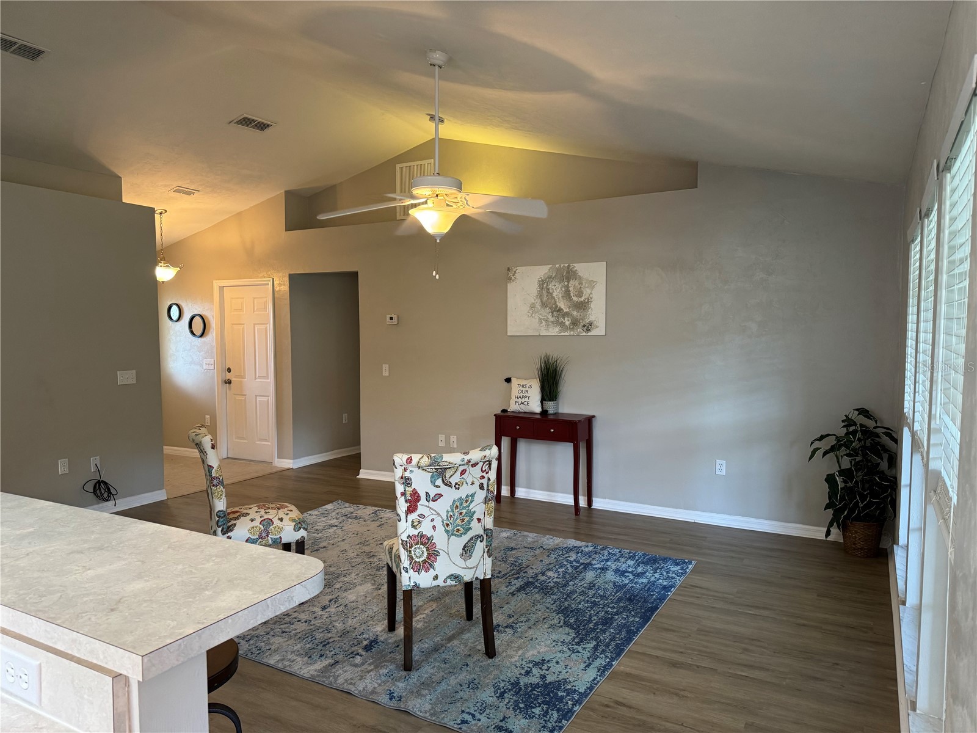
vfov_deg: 56.8
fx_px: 677
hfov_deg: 71.6
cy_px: 366
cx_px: 488
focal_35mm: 24
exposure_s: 1/60
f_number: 1.78
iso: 250
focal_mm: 6.76
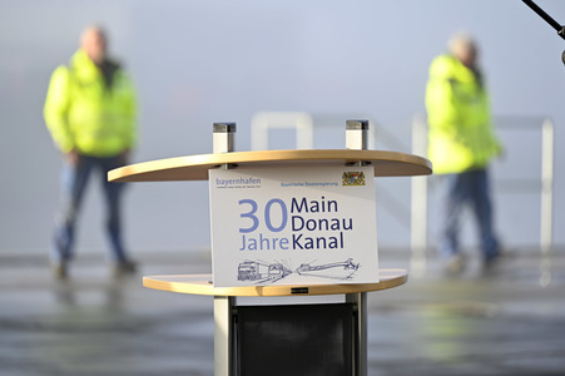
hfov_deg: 13.7
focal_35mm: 150
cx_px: 282
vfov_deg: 9.1
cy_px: 188
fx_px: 2352
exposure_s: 1/500
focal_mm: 150
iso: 64
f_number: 2.8
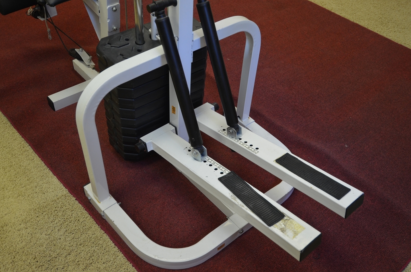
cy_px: 139
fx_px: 421
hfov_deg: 52.0
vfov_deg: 35.8
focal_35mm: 37
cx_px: 205
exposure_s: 1/60
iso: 560
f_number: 4
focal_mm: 24
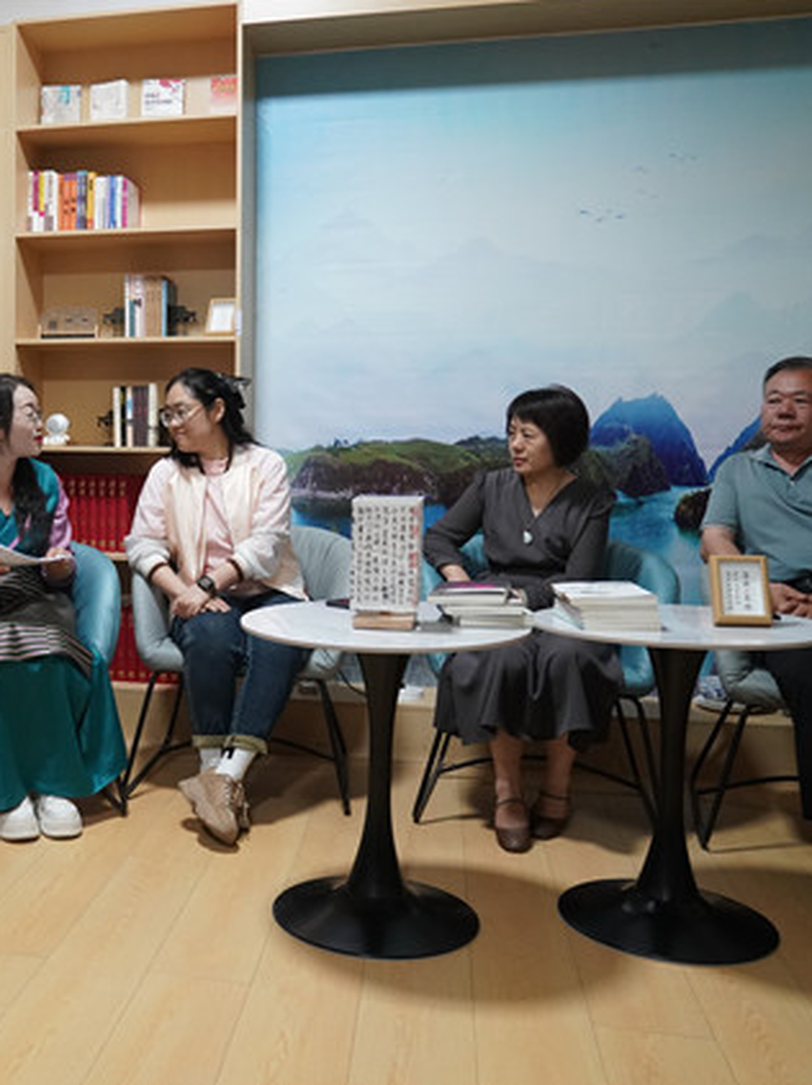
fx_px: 1096
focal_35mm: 35
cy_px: 540
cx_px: 108
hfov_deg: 38.3
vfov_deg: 52.7
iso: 3200
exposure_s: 1/160
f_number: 2.8
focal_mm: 24
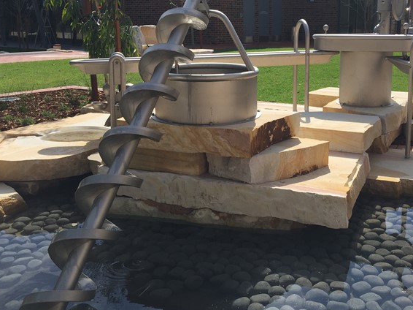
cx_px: 258
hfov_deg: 45.4
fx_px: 489
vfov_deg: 35.0
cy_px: 126
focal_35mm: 41
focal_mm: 4.15
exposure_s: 1/1721
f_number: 2.2
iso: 32
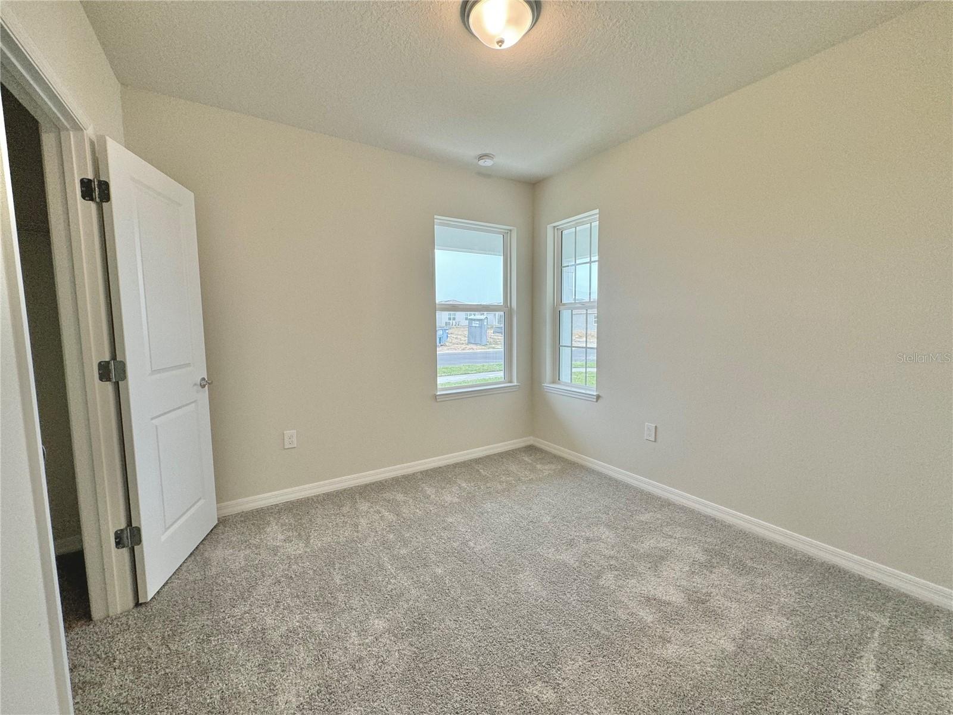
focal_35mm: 14
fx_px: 385
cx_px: 476
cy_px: 358
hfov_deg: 102.1
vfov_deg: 85.7
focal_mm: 2.22
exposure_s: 1/120
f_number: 2.2
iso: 125
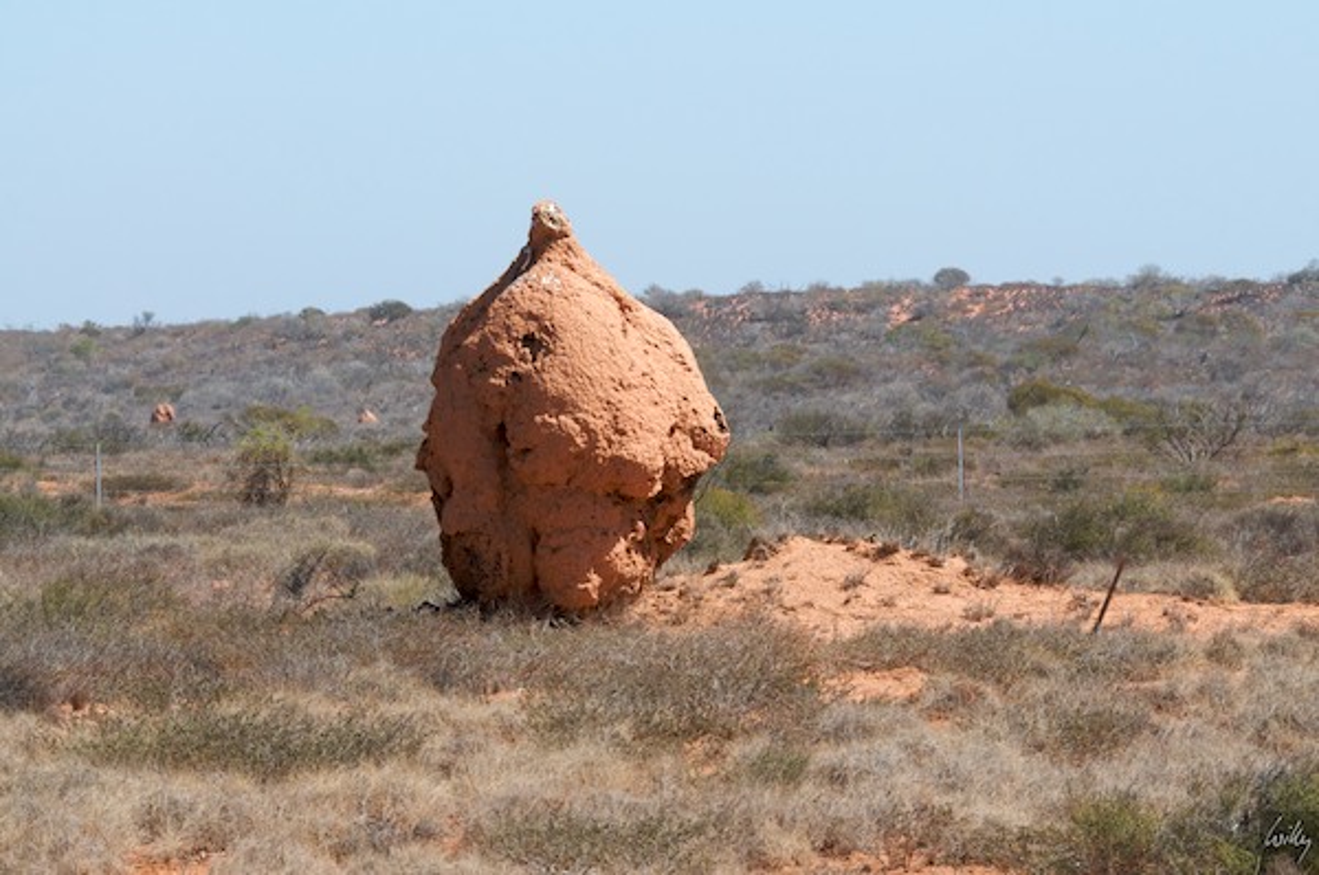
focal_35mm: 218
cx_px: 660
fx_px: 7956
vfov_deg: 6.3
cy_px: 438
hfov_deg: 9.5
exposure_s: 1/800
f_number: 14
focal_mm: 145
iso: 1000
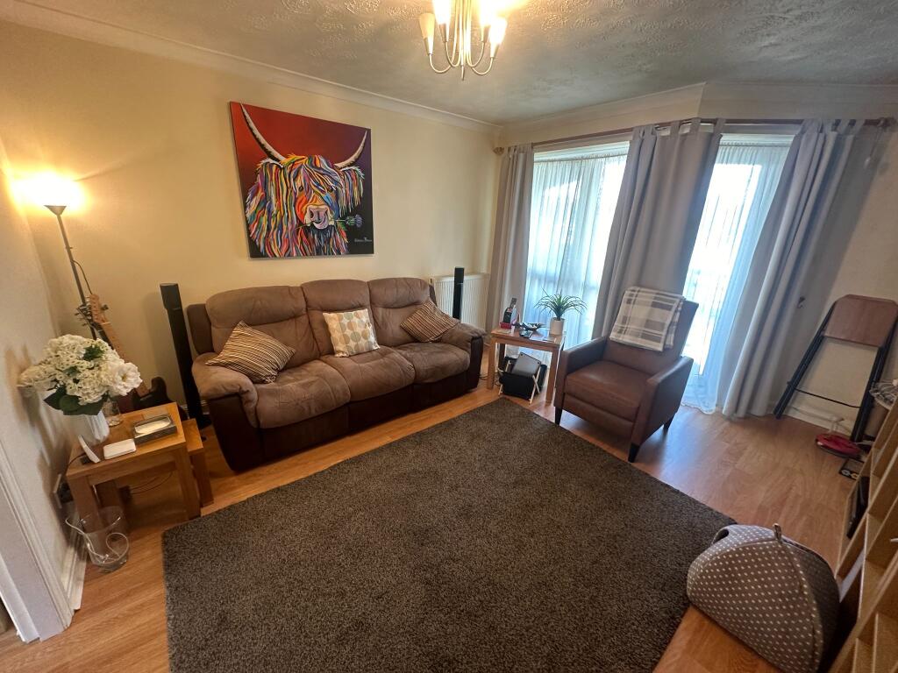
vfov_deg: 85.7
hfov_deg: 102.1
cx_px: 449
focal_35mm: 14
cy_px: 336
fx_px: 363
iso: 200
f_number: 2.2
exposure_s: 1/50
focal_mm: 2.22
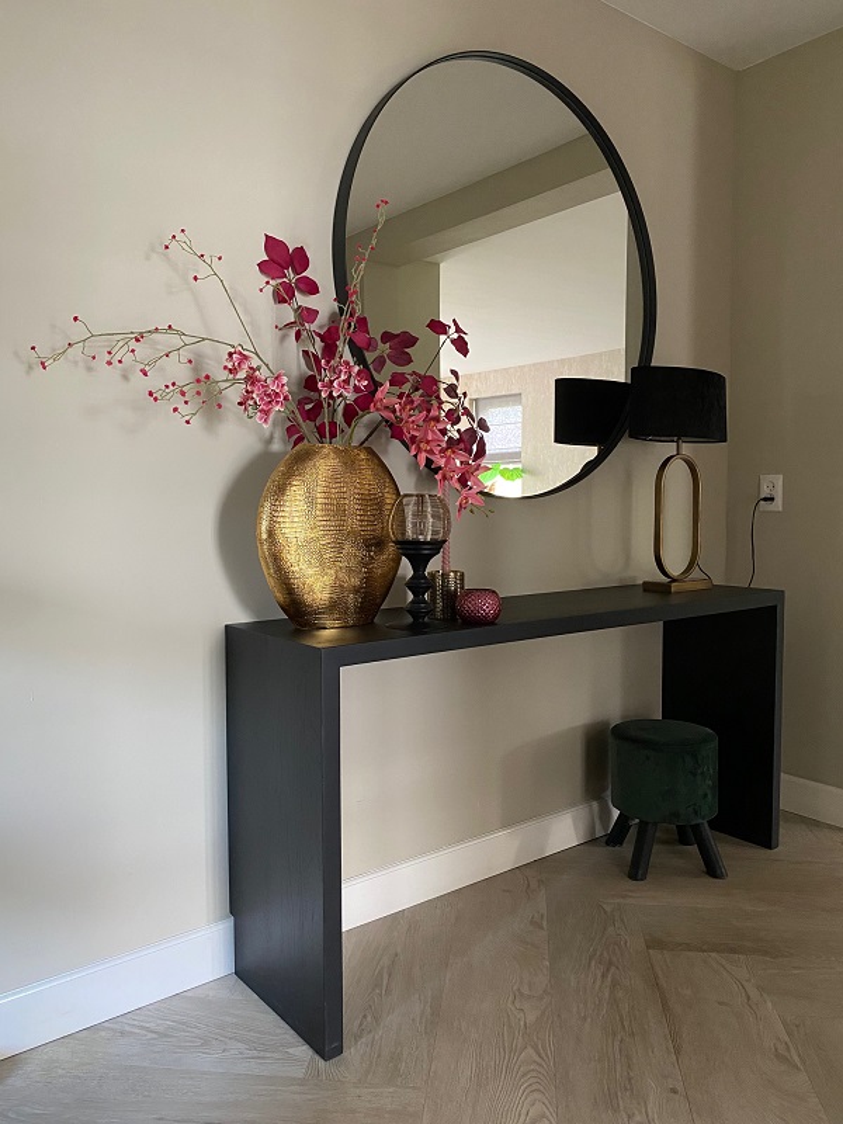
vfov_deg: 67.3
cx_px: 422
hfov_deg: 53.1
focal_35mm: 26
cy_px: 562
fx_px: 844
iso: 400
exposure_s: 1/60
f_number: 1.8
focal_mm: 4.25
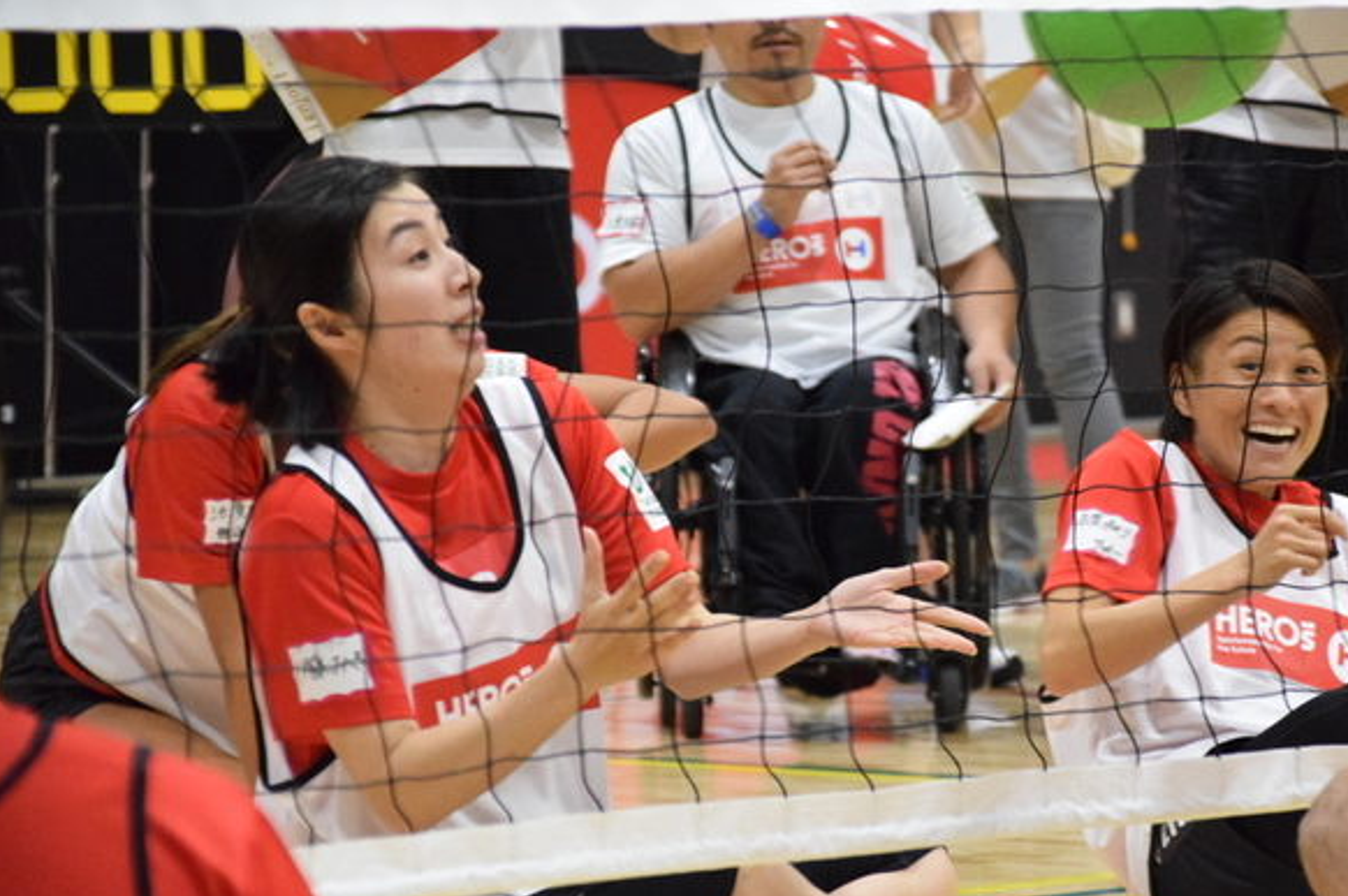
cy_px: 509
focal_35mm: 239
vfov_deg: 5.7
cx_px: 838
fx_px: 8941
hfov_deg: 8.6
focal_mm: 122
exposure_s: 1/400
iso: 6400
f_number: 5.6
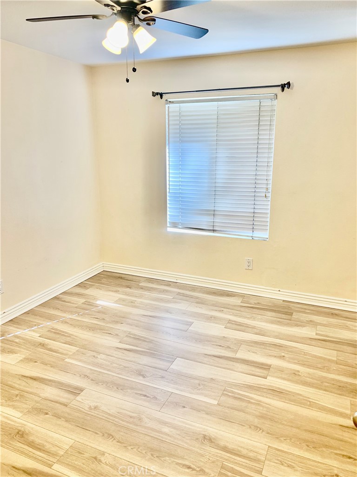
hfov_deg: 53.1
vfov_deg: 67.3
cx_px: 178
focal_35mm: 26
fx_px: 358
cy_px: 238
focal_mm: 4.25
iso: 64
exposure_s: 1/60
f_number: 1.8
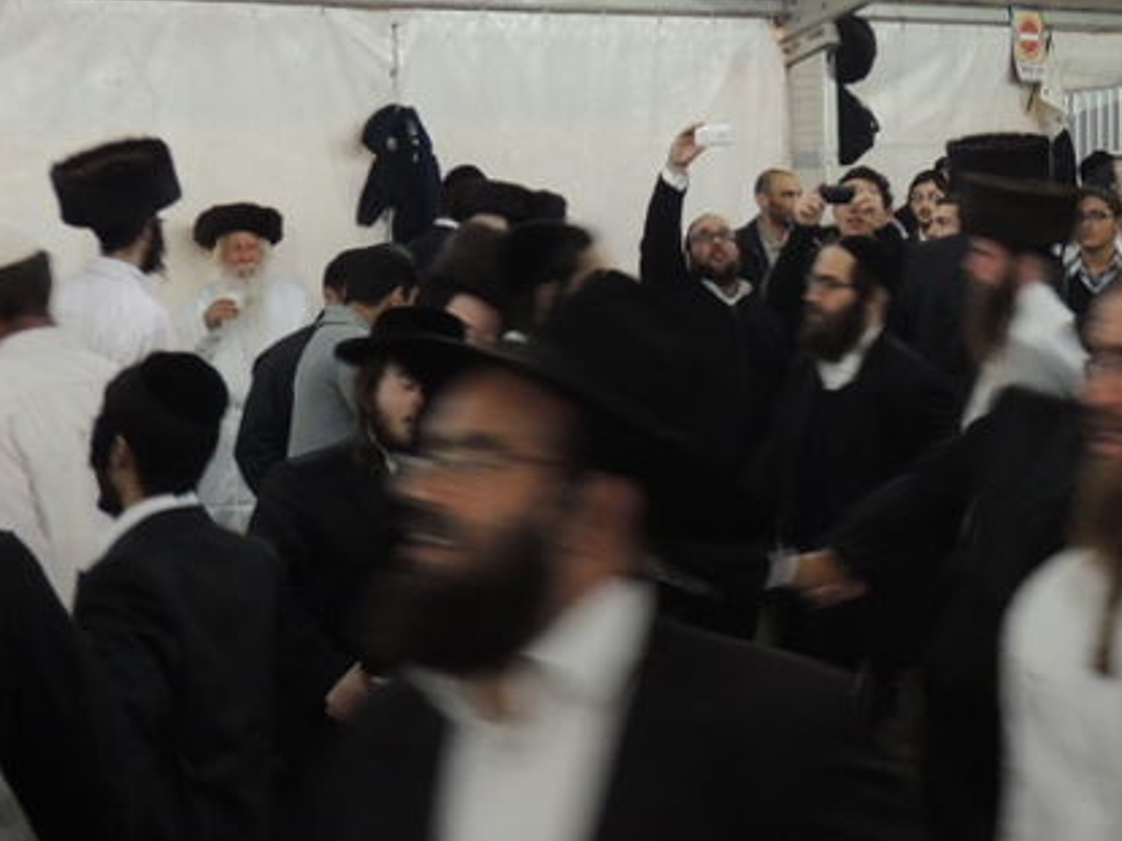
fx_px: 2625
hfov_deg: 23.4
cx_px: 1049
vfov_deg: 18.0
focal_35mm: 81
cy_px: 146
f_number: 3
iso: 125
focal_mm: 4.3
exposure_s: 1/30
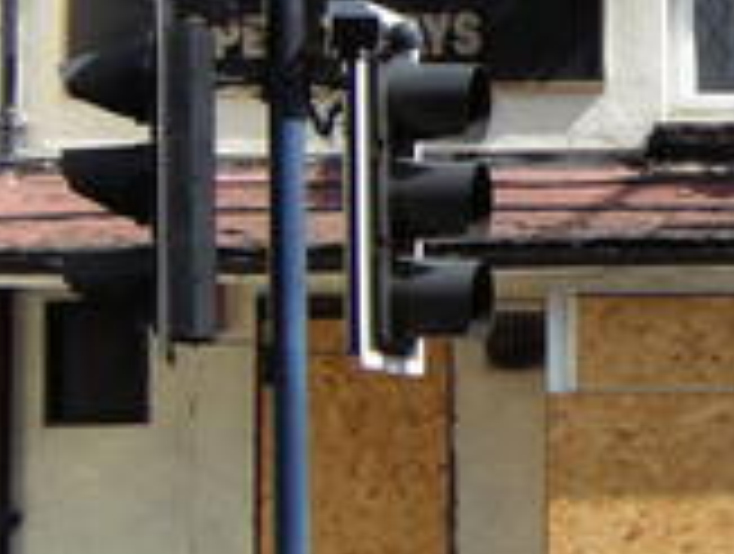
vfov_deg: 8.1
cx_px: 1108
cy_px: 212
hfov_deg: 10.4
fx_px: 3910
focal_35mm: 184
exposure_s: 1/182
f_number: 4.9
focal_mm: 10.1
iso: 64
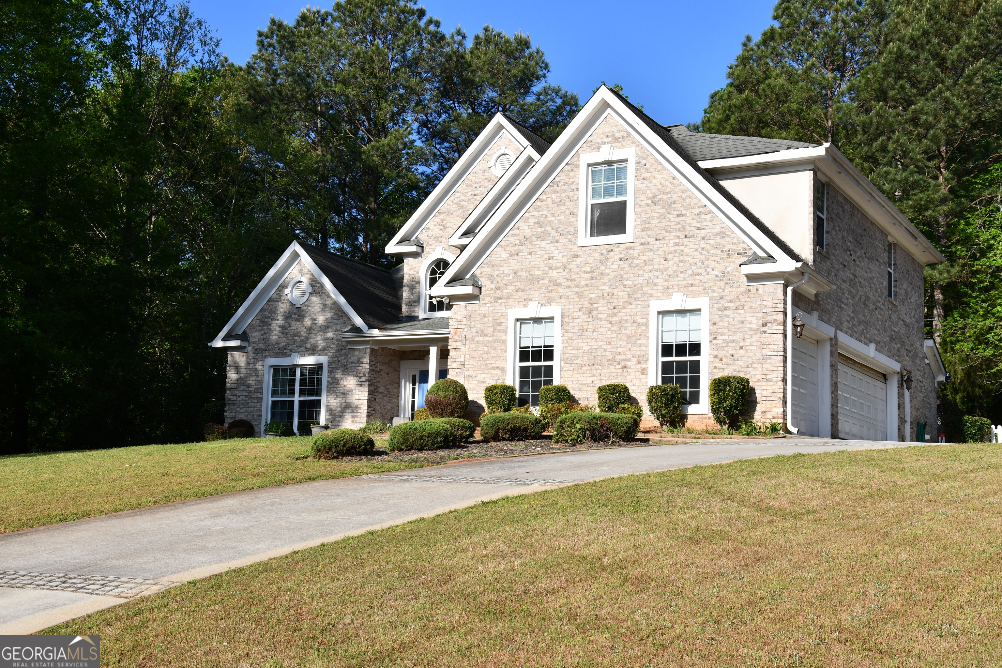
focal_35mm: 48
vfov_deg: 28.1
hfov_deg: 41.1
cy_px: 334
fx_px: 1336
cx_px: 501
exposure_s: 1/250
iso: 100
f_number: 10
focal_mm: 32
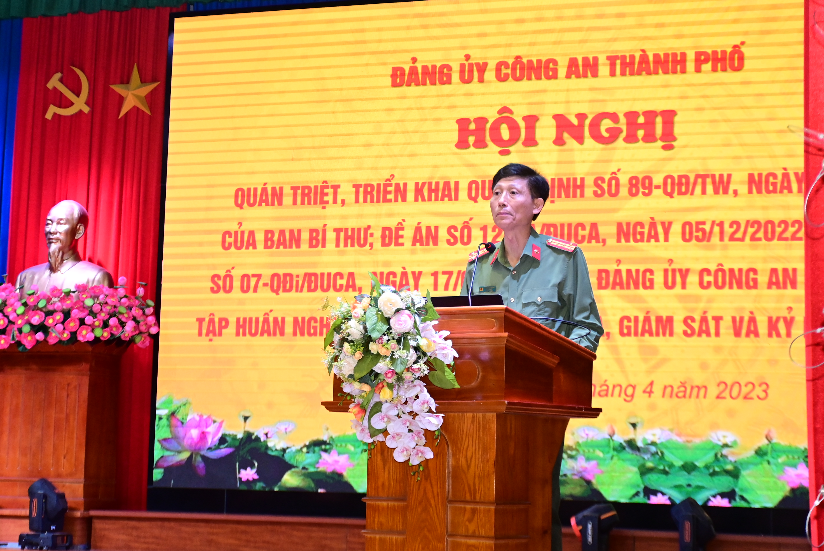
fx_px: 1924
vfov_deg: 16.3
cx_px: 412
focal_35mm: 84
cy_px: 276
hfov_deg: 24.2
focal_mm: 56
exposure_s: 1/200
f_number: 4.8
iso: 2000
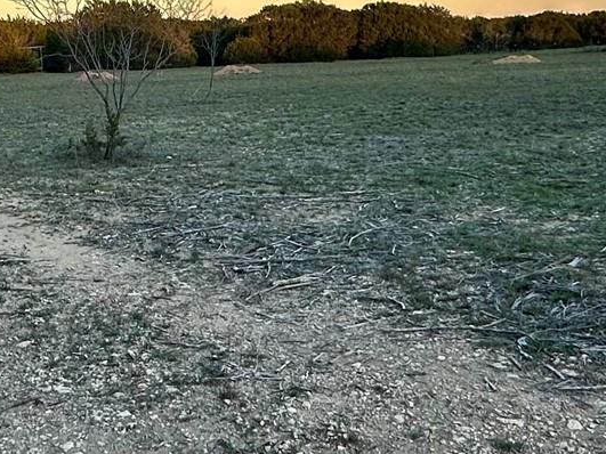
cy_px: 72
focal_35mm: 54
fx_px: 945
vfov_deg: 26.4
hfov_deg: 34.4
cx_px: 113
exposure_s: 1/394
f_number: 2.2
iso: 40
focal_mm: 2.22
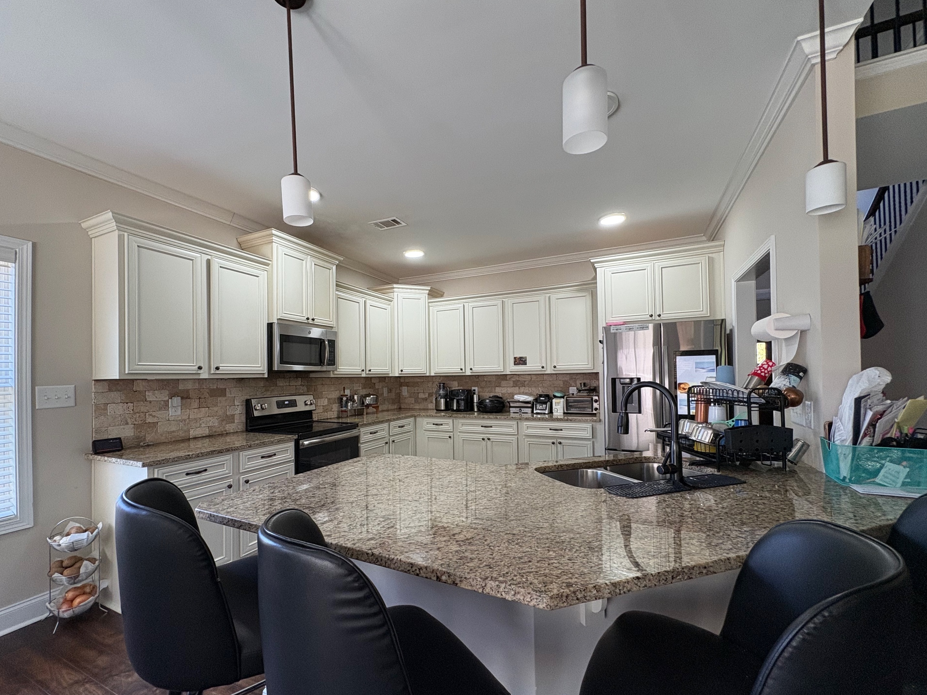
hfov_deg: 98.1
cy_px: 368
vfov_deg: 81.7
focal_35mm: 15
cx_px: 437
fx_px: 402
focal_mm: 2.22
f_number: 2.2
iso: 200
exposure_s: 1/120
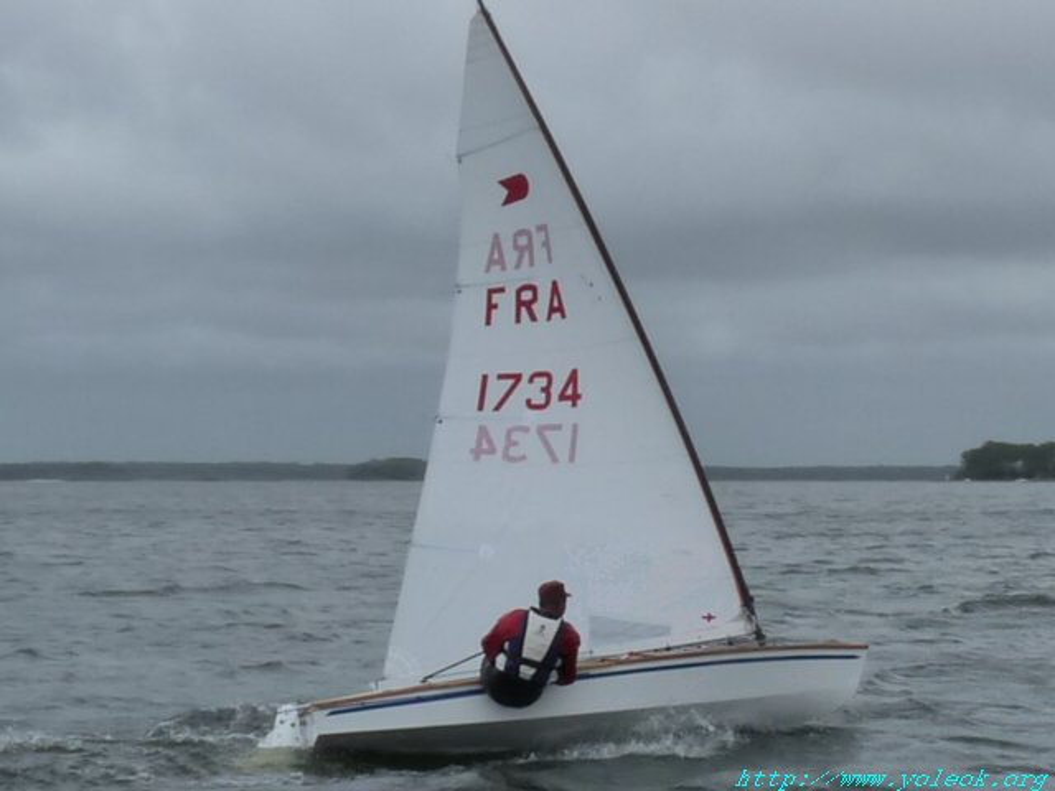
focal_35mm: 27
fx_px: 823
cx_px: 528
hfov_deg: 65.3
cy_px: 396
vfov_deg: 51.4
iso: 160
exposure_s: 1/400
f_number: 6.3
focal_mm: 4.8
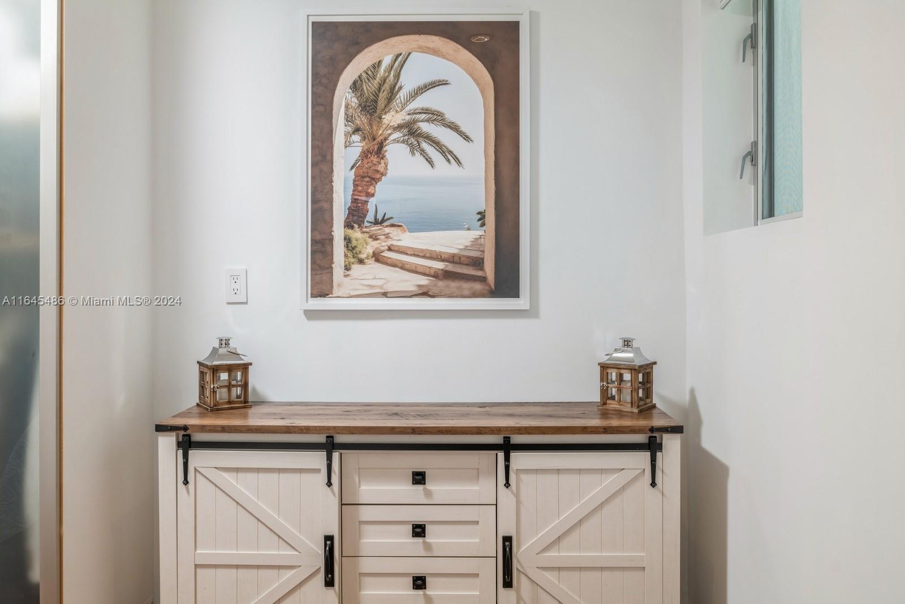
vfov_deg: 45.0
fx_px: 729
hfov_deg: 63.7
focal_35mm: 29
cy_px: 302
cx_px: 452
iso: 200
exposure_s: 1/8
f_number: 10
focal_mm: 29
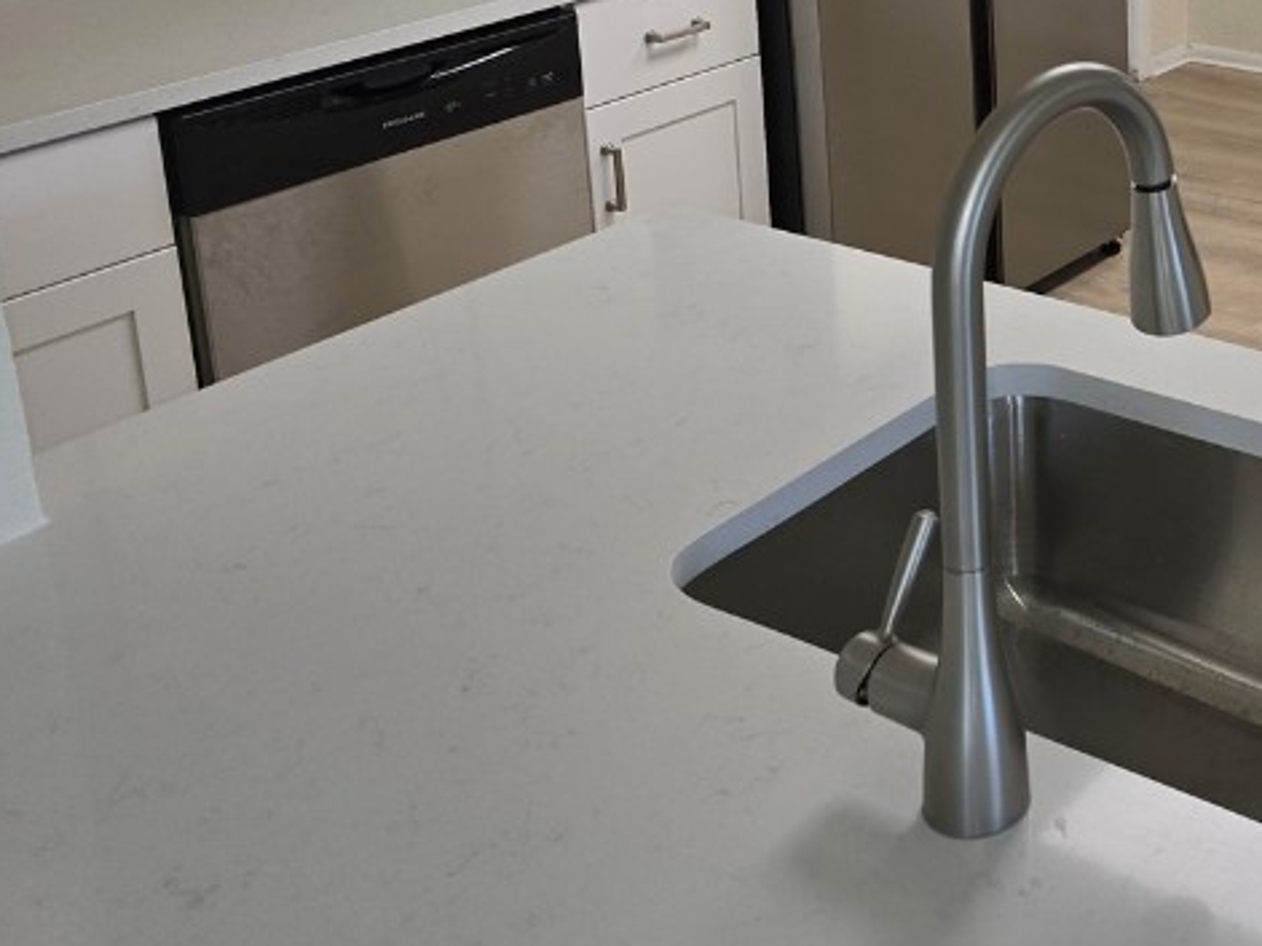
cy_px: -16
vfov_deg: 27.3
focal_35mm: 50
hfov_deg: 34.1
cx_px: 1318
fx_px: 1822
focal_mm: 6.3
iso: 20
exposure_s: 1/60
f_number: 1.7
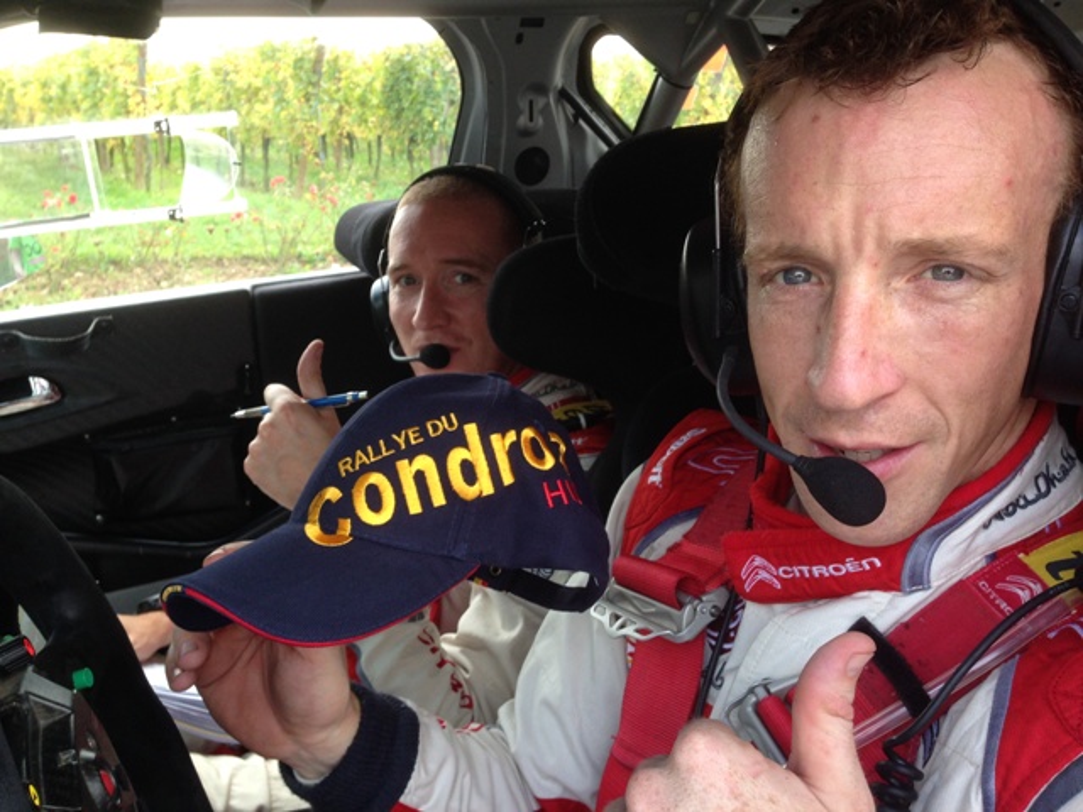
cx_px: 542
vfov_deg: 42.9
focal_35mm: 33
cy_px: 406
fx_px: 1032
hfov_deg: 55.4
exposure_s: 1/120
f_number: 2.4
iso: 80
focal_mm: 4.12
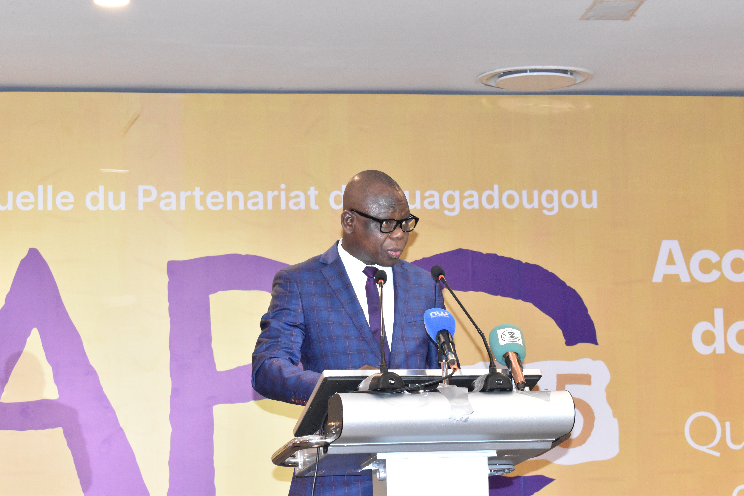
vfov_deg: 16.6
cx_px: 372
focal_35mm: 82
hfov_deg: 24.6
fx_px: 1705
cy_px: 248
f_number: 8
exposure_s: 1/160
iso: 6400
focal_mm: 55
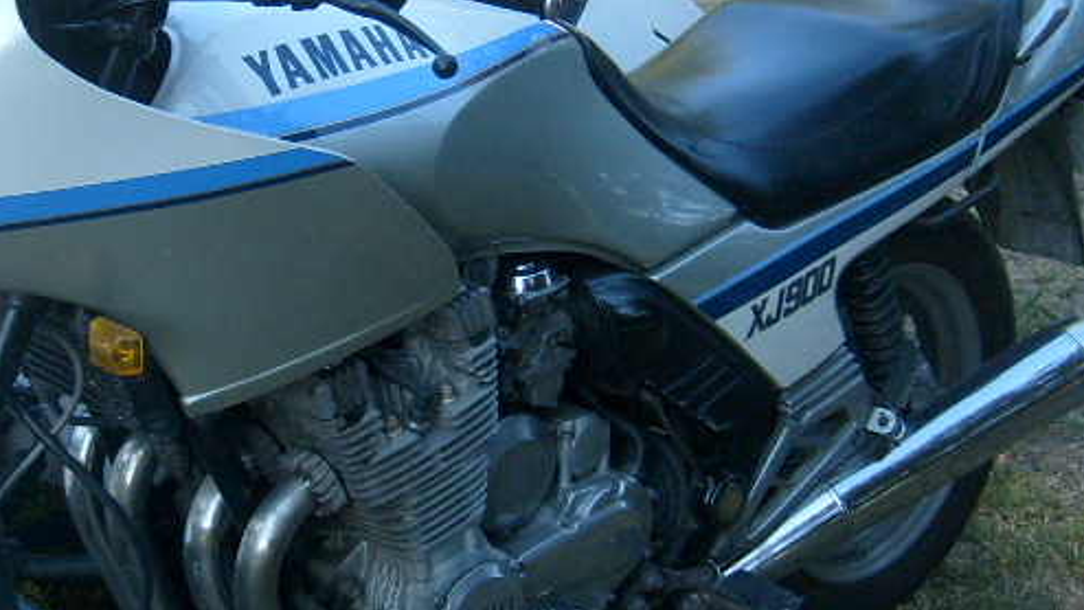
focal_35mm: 79
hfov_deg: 26.6
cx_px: 312
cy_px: 261
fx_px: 2271
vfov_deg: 15.3
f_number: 2.8
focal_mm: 5.8
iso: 80
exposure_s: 1/250
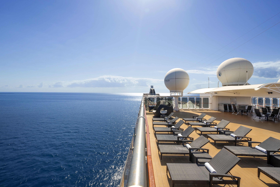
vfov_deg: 85.4
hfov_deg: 108.3
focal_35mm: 13
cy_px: 94
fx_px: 101
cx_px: 140
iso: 200
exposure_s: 1/200
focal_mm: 13
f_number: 11
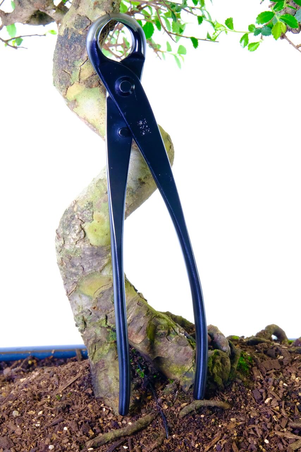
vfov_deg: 10.7
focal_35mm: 192
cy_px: 226
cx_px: 150
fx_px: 2407
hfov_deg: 7.2
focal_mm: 128
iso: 3200
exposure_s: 1/8
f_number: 18
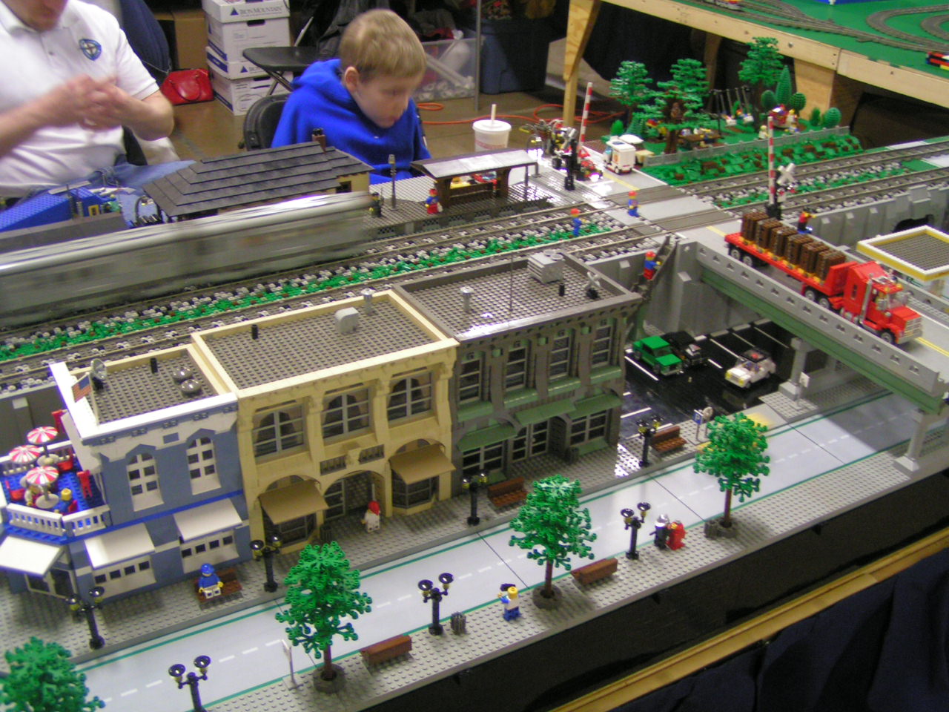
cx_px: 474
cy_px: 356
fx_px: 1042
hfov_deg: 49.0
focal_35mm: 38
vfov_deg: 37.7
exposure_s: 1/13
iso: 200
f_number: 2.8
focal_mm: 5.8
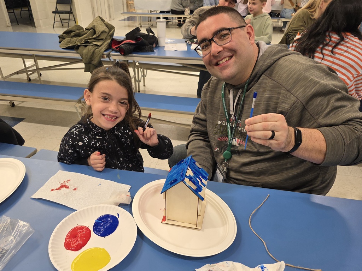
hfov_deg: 73.9
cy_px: 136
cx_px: 181
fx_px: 241
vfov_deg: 58.9
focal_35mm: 23
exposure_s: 1/182
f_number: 1.7
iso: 250
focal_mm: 6.3
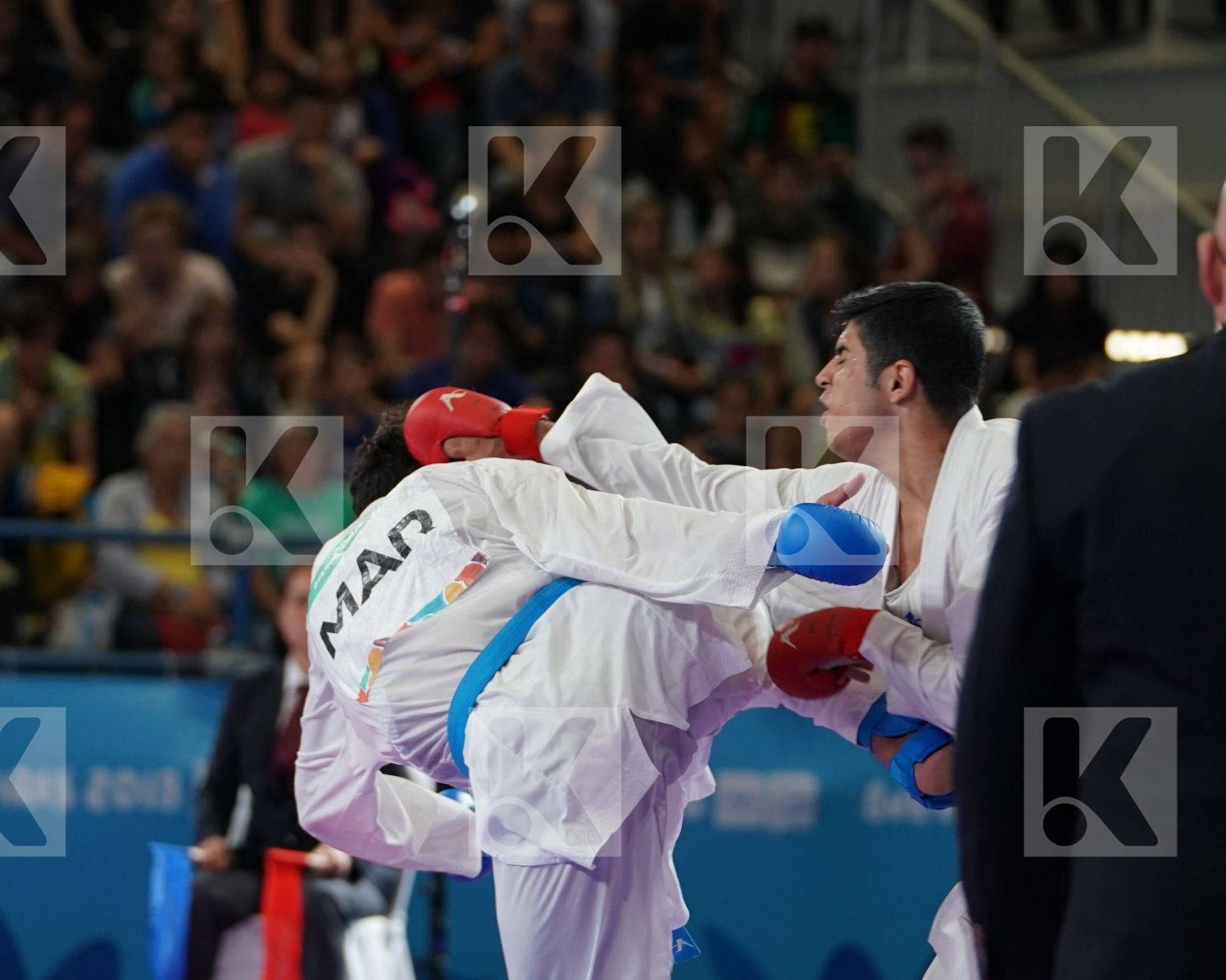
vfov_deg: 7.1
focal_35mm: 218
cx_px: 545
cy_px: 491
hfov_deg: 8.9
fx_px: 7908
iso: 1250
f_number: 2.8
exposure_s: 1/1000
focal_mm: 129
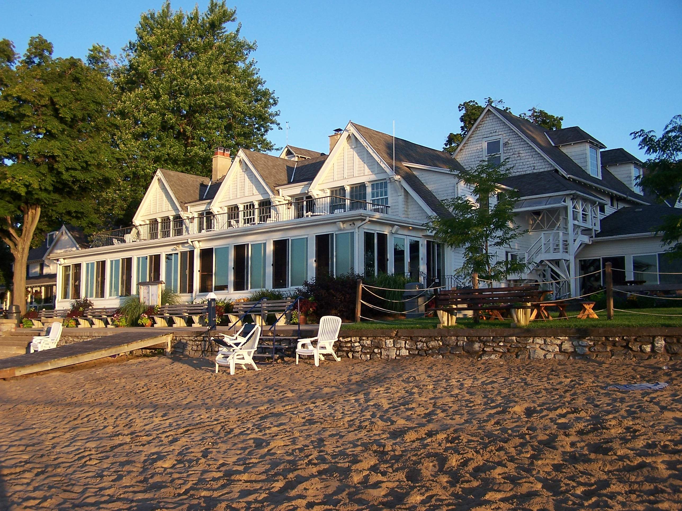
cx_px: 341
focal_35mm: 38
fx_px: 749
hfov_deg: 49.0
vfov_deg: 37.7
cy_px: 256
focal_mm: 6.3
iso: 80
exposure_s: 1/320
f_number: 2.8
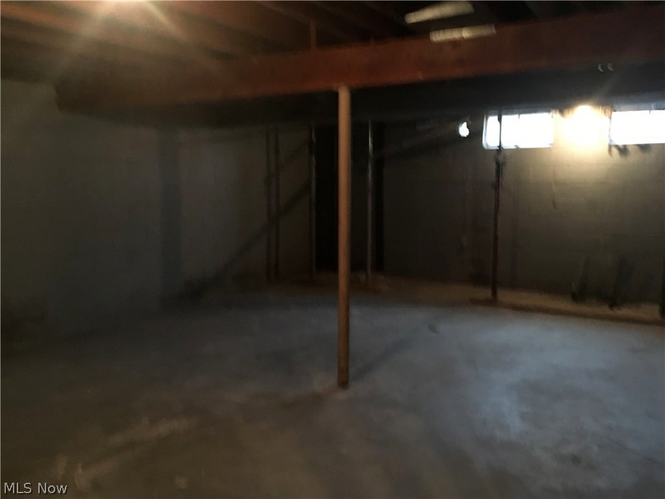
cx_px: 332
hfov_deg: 61.7
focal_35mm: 29
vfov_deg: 48.2
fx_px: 557
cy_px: 250
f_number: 2.2
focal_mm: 4.15
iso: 640
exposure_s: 1/15
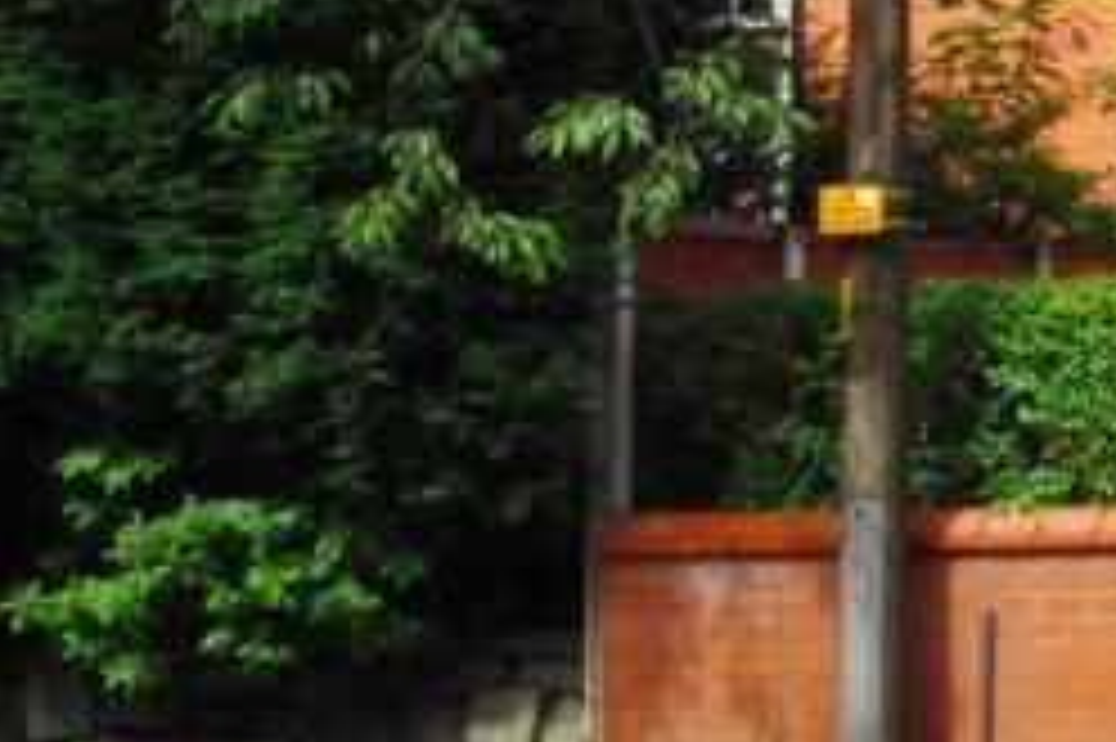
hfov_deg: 11.4
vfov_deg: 8.4
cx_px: 2295
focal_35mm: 161
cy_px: -241
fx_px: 4988
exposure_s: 1/180
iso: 1600
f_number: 22
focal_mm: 26.25
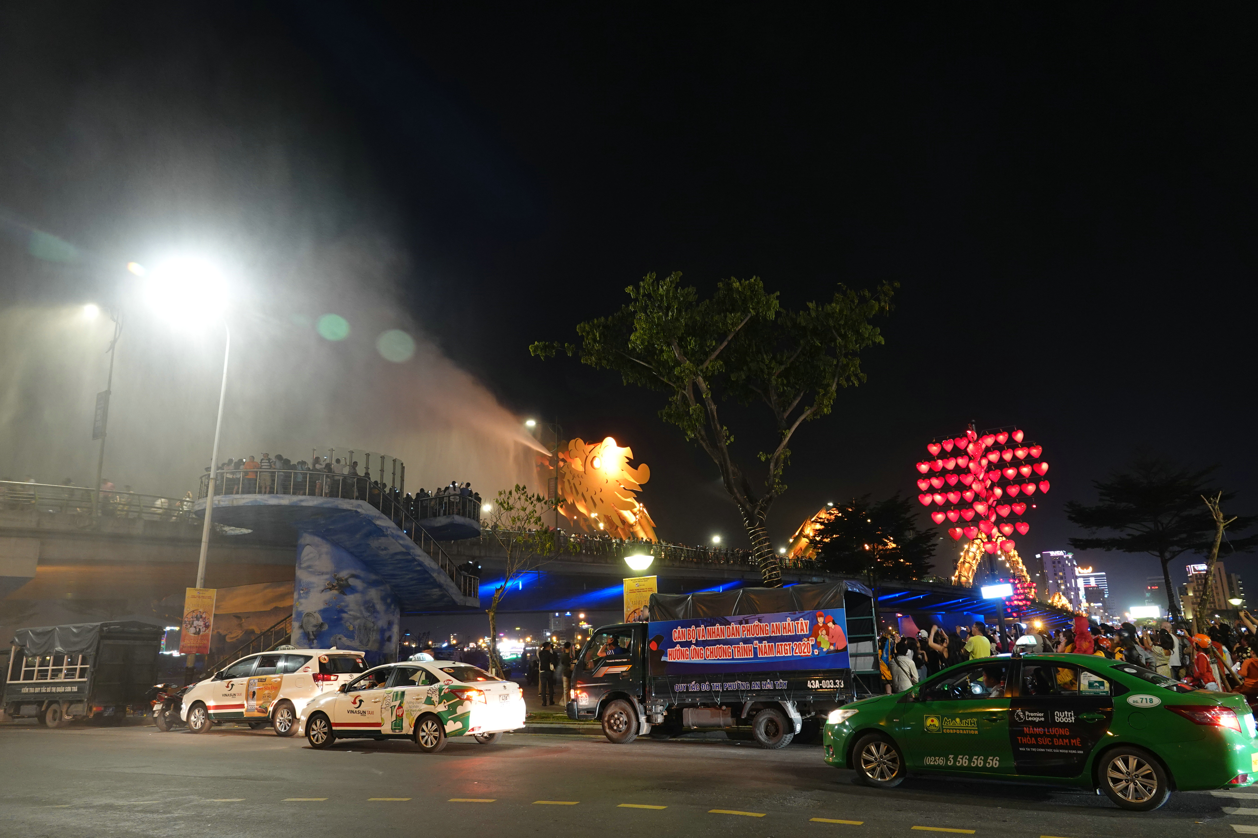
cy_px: 419
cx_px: 629
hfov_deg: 73.7
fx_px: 839
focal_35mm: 24
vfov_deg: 53.1
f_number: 2.5
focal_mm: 8.82
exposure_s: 1/8
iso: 400
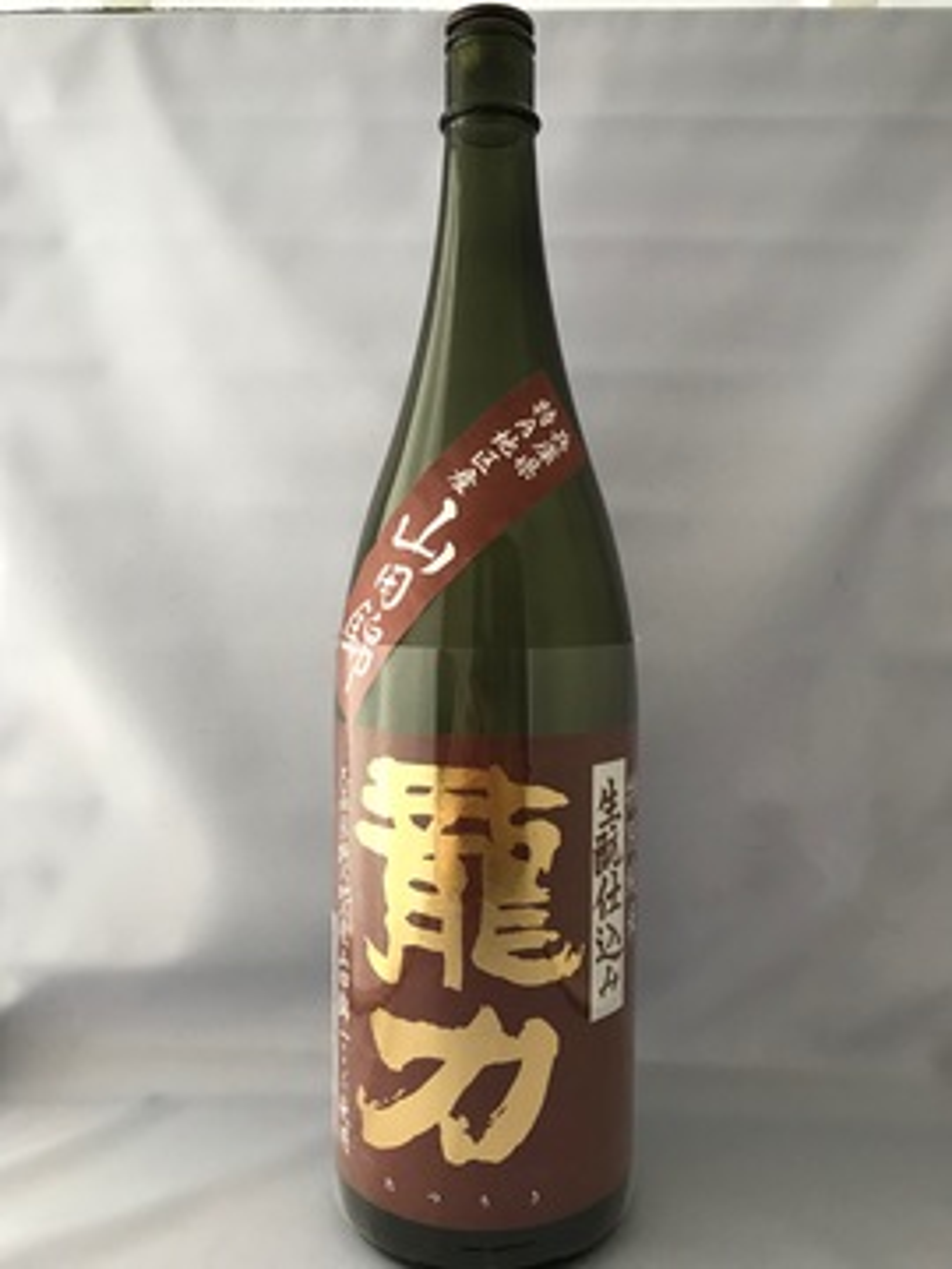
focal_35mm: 28
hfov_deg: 49.7
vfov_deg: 63.4
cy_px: 634
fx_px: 1027
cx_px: 476
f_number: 1.8
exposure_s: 1/30
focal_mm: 3.99
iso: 32
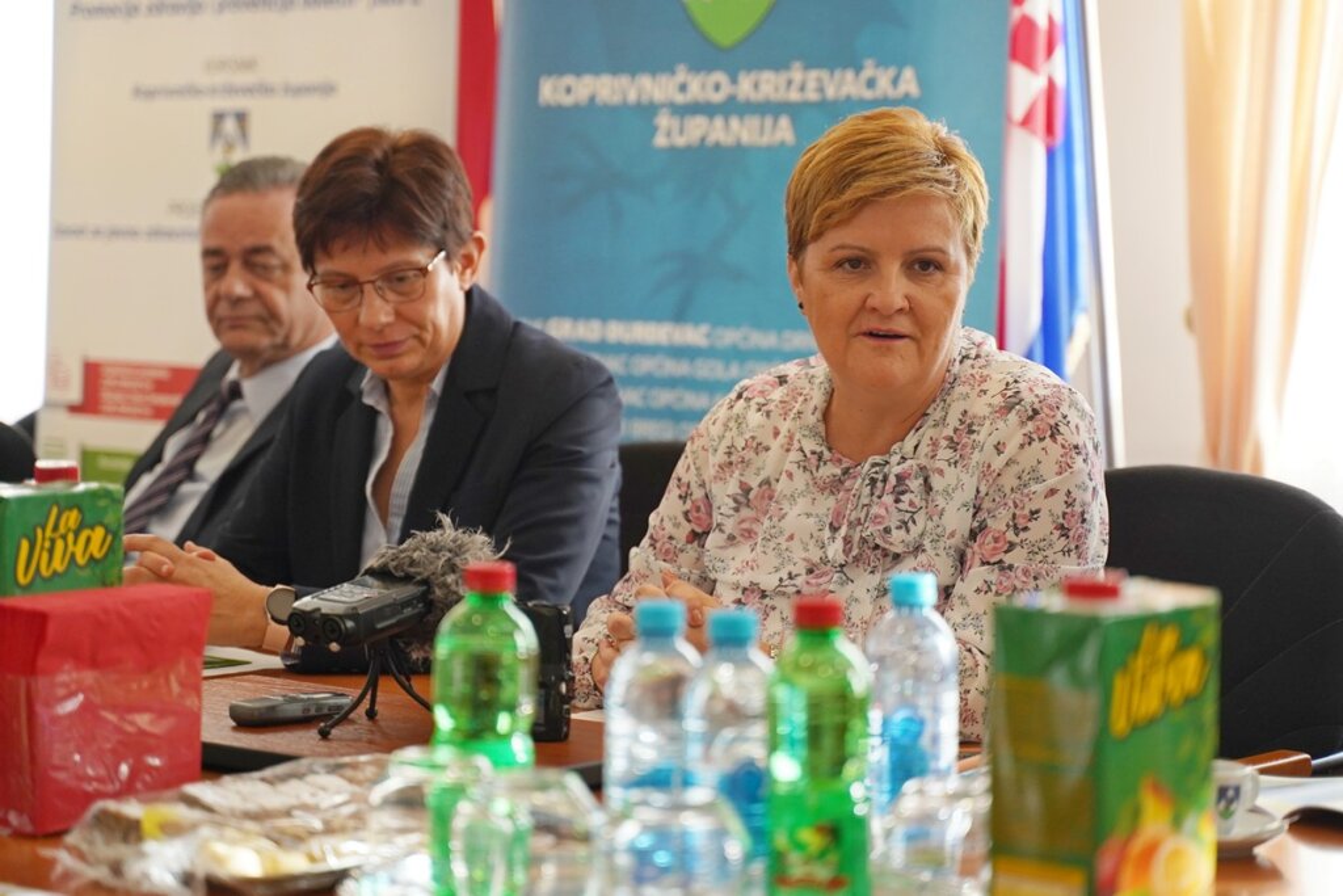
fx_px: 2798
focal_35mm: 75
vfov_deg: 18.2
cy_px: 448
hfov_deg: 27.0
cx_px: 672
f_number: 2.8
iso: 1250
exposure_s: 1/500
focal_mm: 75
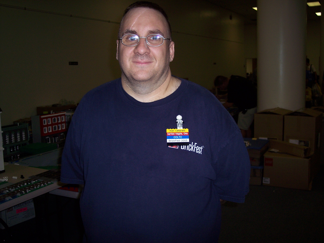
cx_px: 162
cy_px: 122
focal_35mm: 39
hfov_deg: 47.9
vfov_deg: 36.8
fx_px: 365
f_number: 2.8
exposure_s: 1/60
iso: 100
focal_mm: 8
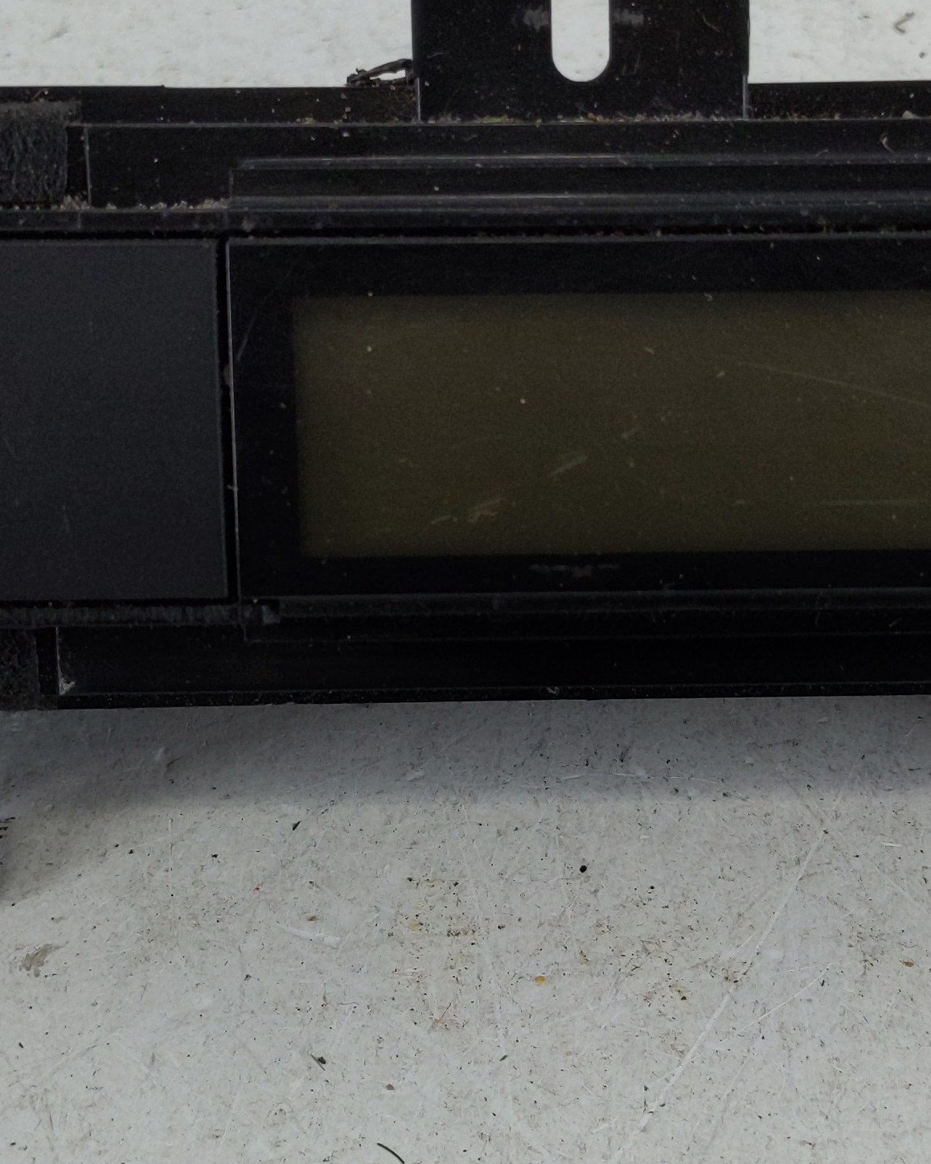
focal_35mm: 68
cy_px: 580
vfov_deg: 27.9
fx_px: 2342
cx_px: 549
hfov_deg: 22.5
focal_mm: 4.38
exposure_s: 1/109
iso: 57
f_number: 1.73
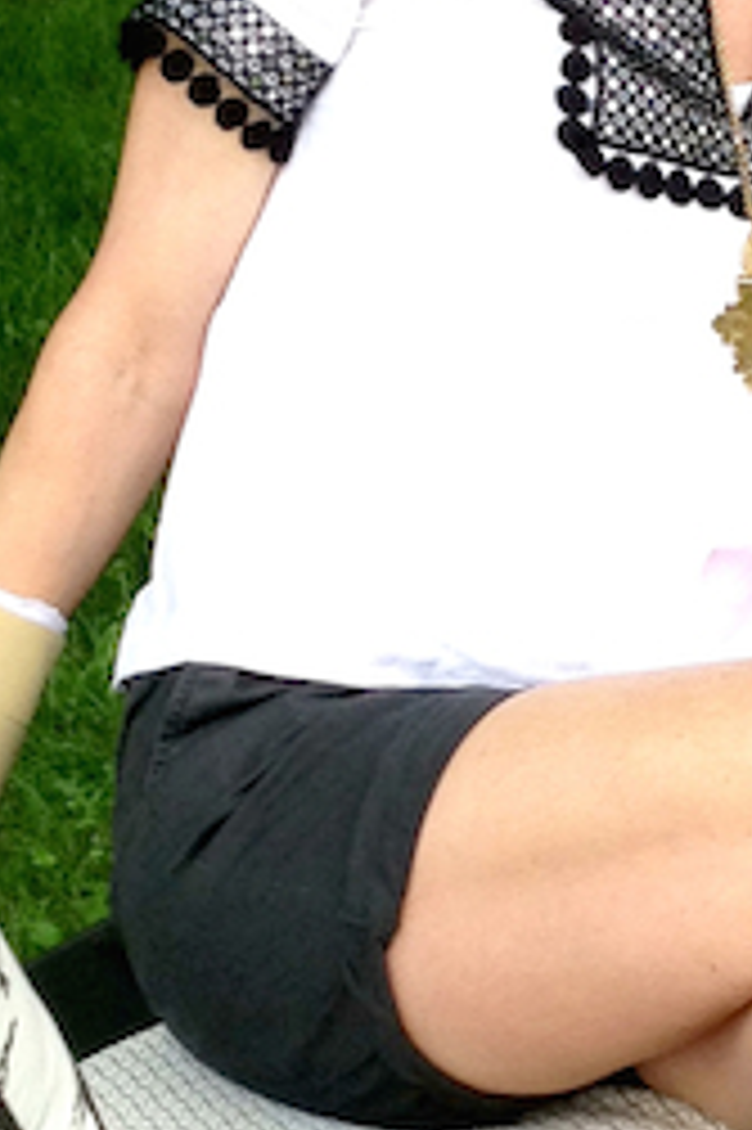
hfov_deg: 11.6
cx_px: 820
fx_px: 3639
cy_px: 738
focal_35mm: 116
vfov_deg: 17.6
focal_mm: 4.28
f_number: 2.4
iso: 50
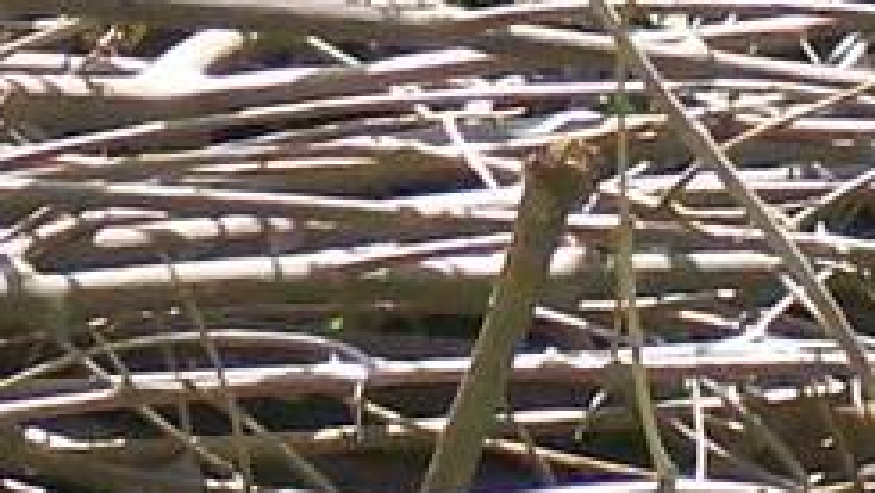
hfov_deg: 2.8
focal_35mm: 768
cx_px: 743
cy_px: -750
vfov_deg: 1.6
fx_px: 17825
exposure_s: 1/203
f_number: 4.8
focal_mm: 18
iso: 80
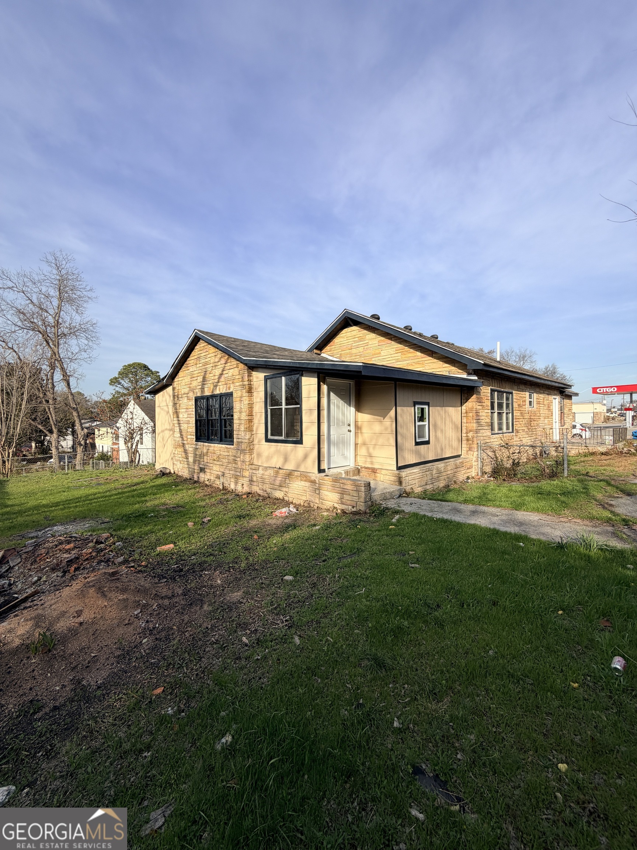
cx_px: 318
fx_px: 344
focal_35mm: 14
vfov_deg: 102.1
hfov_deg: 85.7
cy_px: 425
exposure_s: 1/770
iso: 25
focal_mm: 2.22
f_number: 2.2
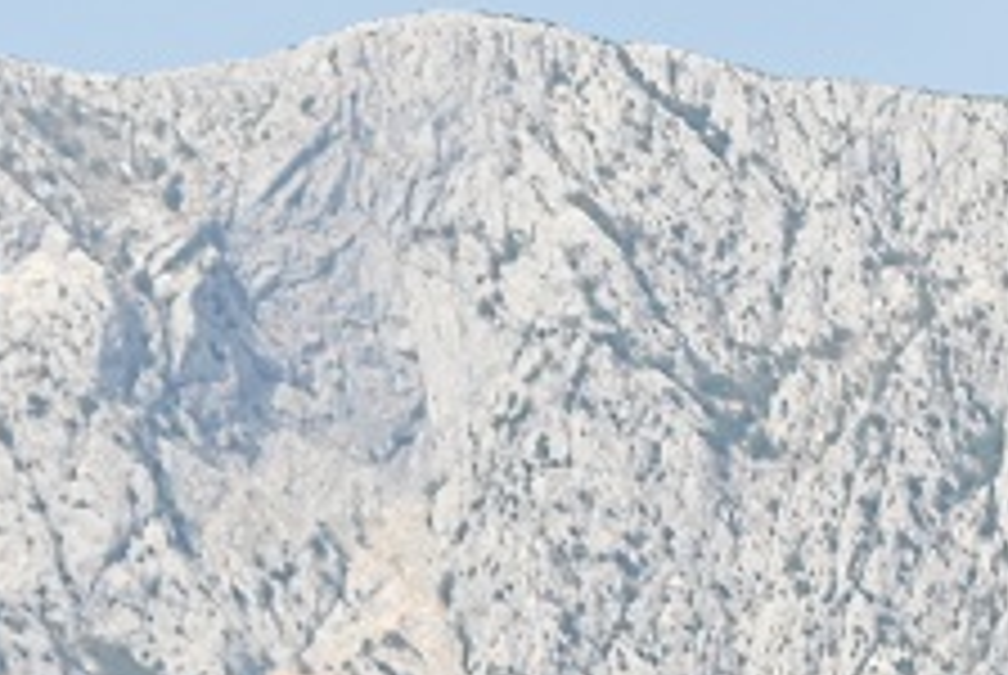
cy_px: 1172
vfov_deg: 2.3
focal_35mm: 591
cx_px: -230
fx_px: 16569
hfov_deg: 3.5
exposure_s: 1/500
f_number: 5.6
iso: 140
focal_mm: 102
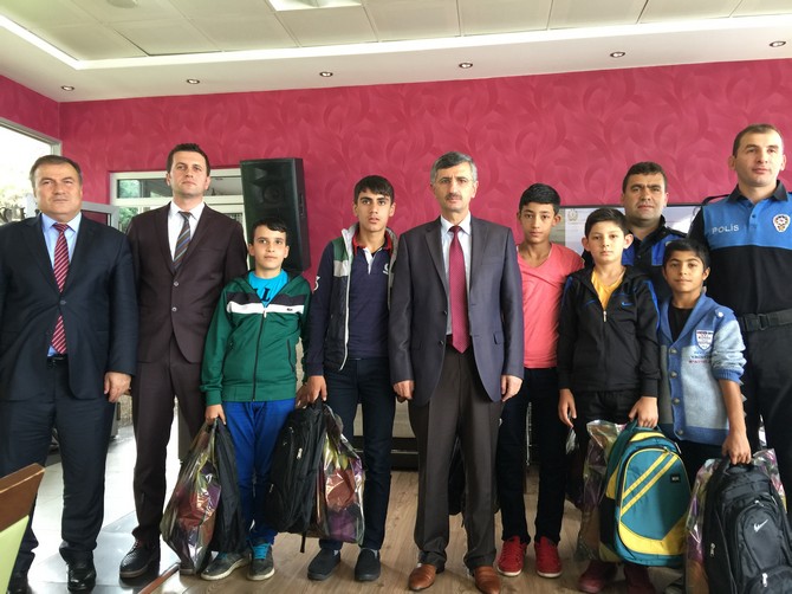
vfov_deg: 48.2
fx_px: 663
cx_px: 396
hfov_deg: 61.7
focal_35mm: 29
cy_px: 297
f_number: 2.2
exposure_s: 1/17
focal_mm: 4.15
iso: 40
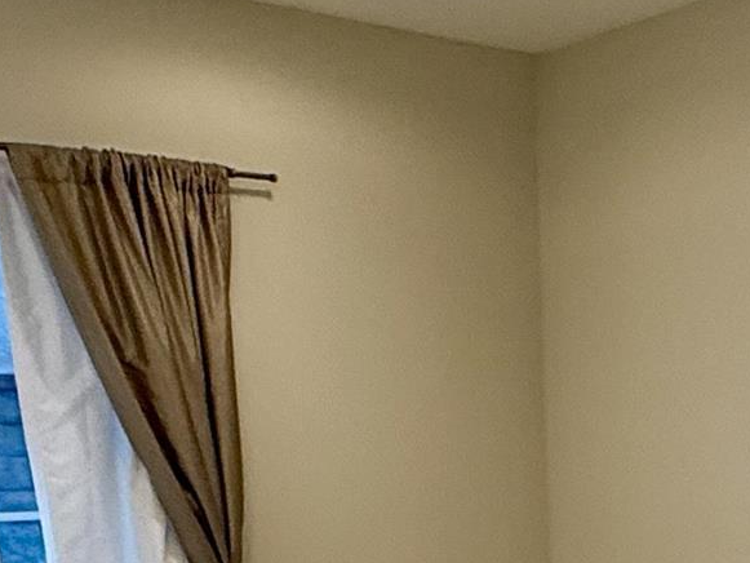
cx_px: 612
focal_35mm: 74
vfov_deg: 16.4
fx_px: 1604
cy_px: 1041
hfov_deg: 25.8
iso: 160
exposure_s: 1/60
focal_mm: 2.22
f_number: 2.2
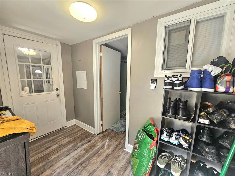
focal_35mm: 13
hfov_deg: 106.2
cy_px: 88
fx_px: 88
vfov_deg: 89.9
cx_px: 118
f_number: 2.2
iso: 125
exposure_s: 1/60.2
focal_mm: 2.2
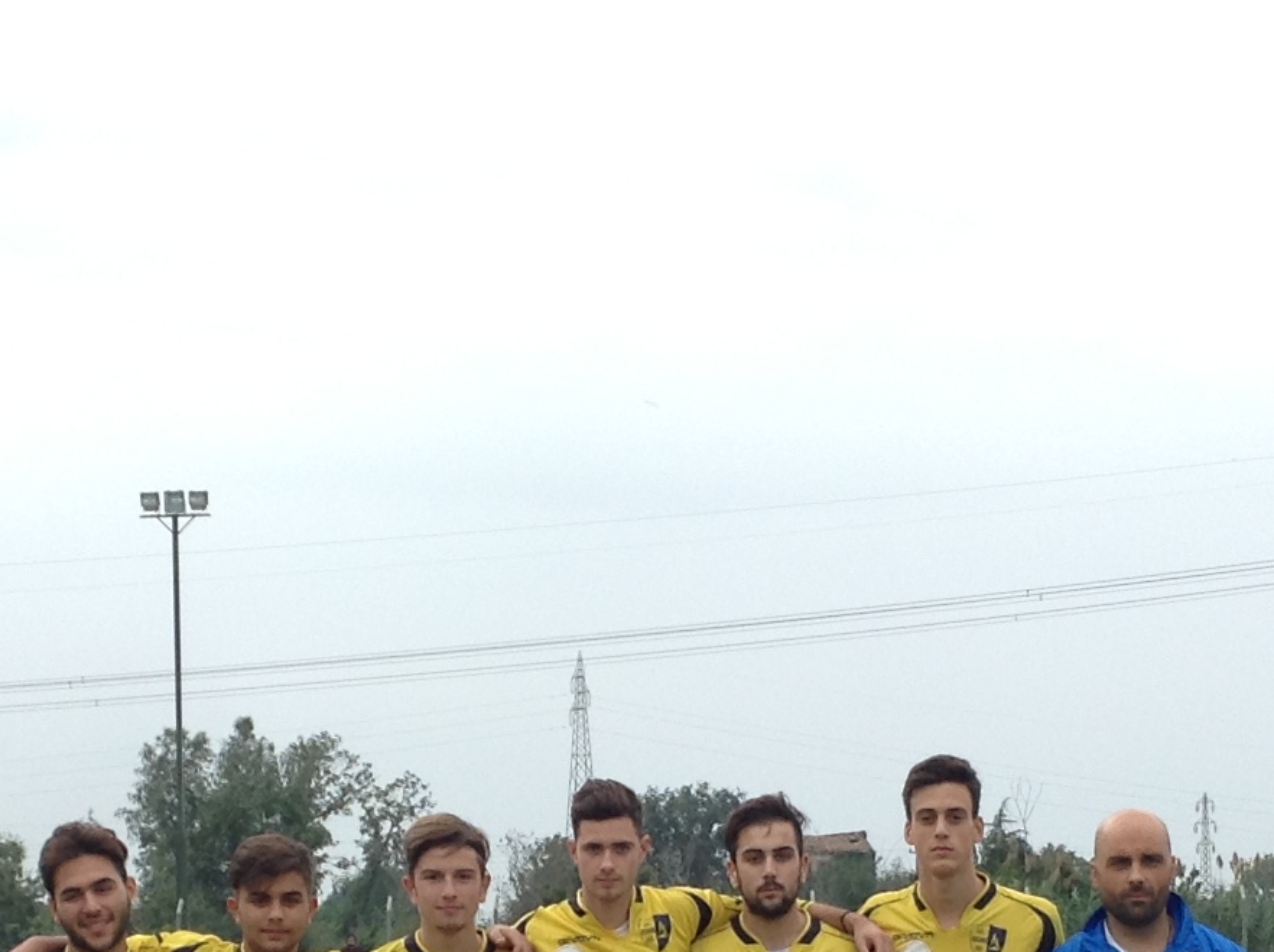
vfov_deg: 15.0
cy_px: 909
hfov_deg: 20.2
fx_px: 3565
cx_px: 524
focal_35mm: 97
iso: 25
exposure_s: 1/201
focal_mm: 3.3
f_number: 2.4
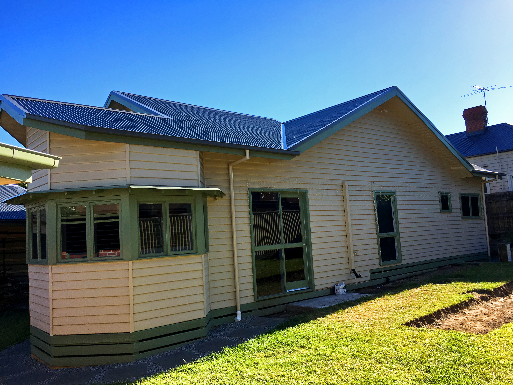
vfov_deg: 48.2
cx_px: 256
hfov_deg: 61.7
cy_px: 192
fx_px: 430
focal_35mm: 29
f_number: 2.2
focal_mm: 4.15
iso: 25
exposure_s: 1/1012
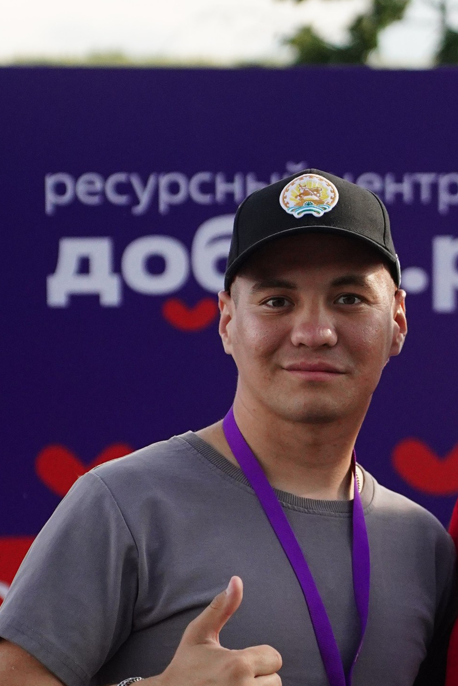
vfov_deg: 11.8
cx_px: 309
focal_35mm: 173
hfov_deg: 7.9
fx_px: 3300
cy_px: 561
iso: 2500
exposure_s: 1/3200
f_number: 2.8
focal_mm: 61
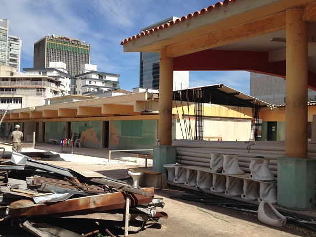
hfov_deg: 47.8
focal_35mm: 39
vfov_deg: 36.8
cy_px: 117
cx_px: 169
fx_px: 356
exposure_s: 1/1972
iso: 50
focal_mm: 4.28
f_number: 2.4
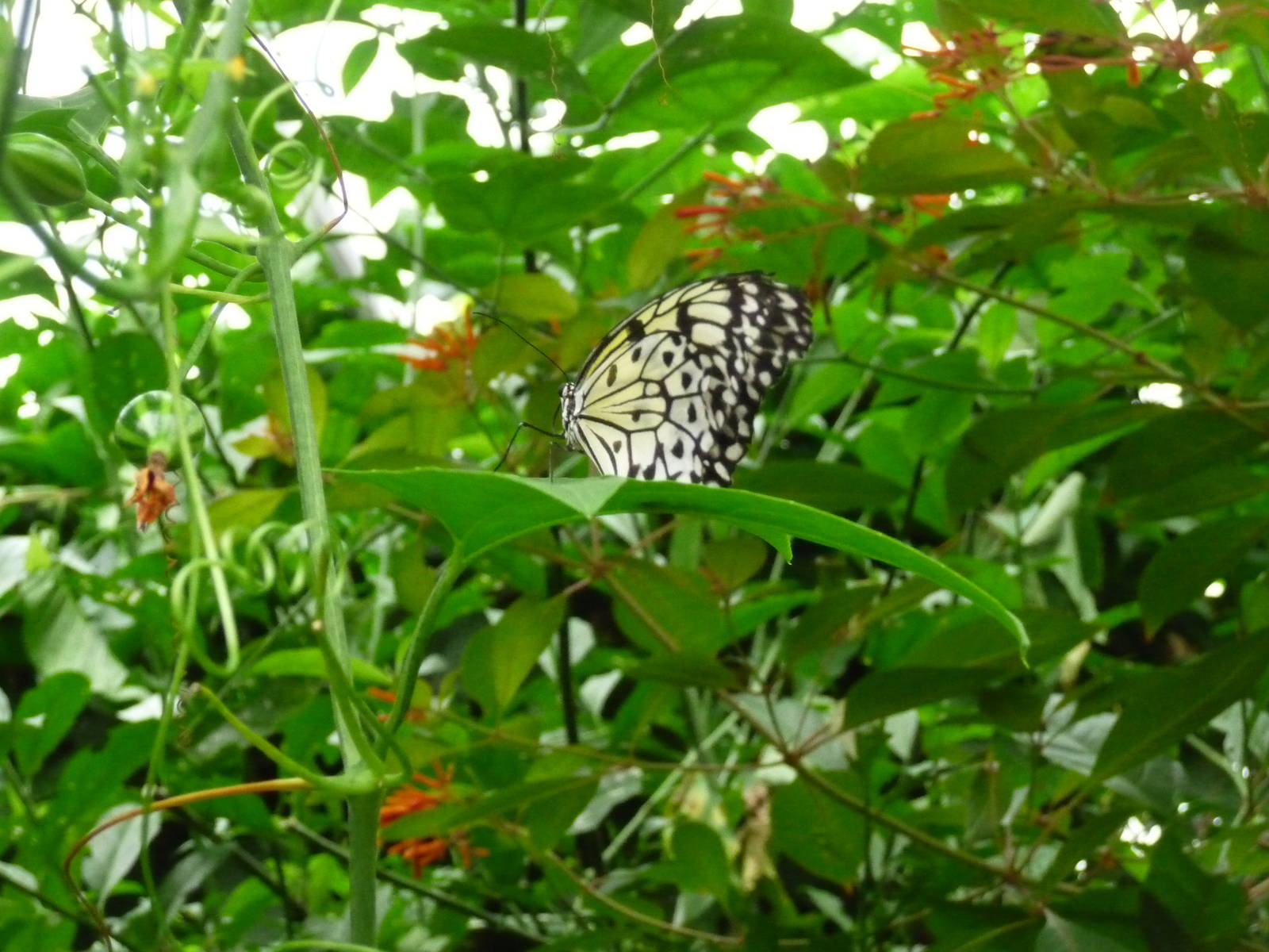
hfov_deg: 23.3
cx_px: 634
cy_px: 476
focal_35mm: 84
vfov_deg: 17.6
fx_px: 3079
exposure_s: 1/100
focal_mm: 14.2
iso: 800
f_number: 4.7
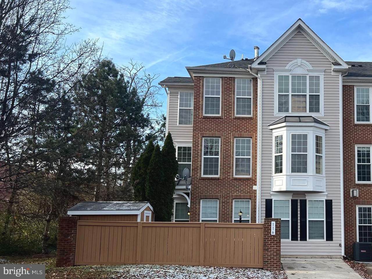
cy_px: 140
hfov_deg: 67.3
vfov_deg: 53.1
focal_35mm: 26
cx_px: 186
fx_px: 279
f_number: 1.5
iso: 50
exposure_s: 1/1724
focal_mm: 5.7
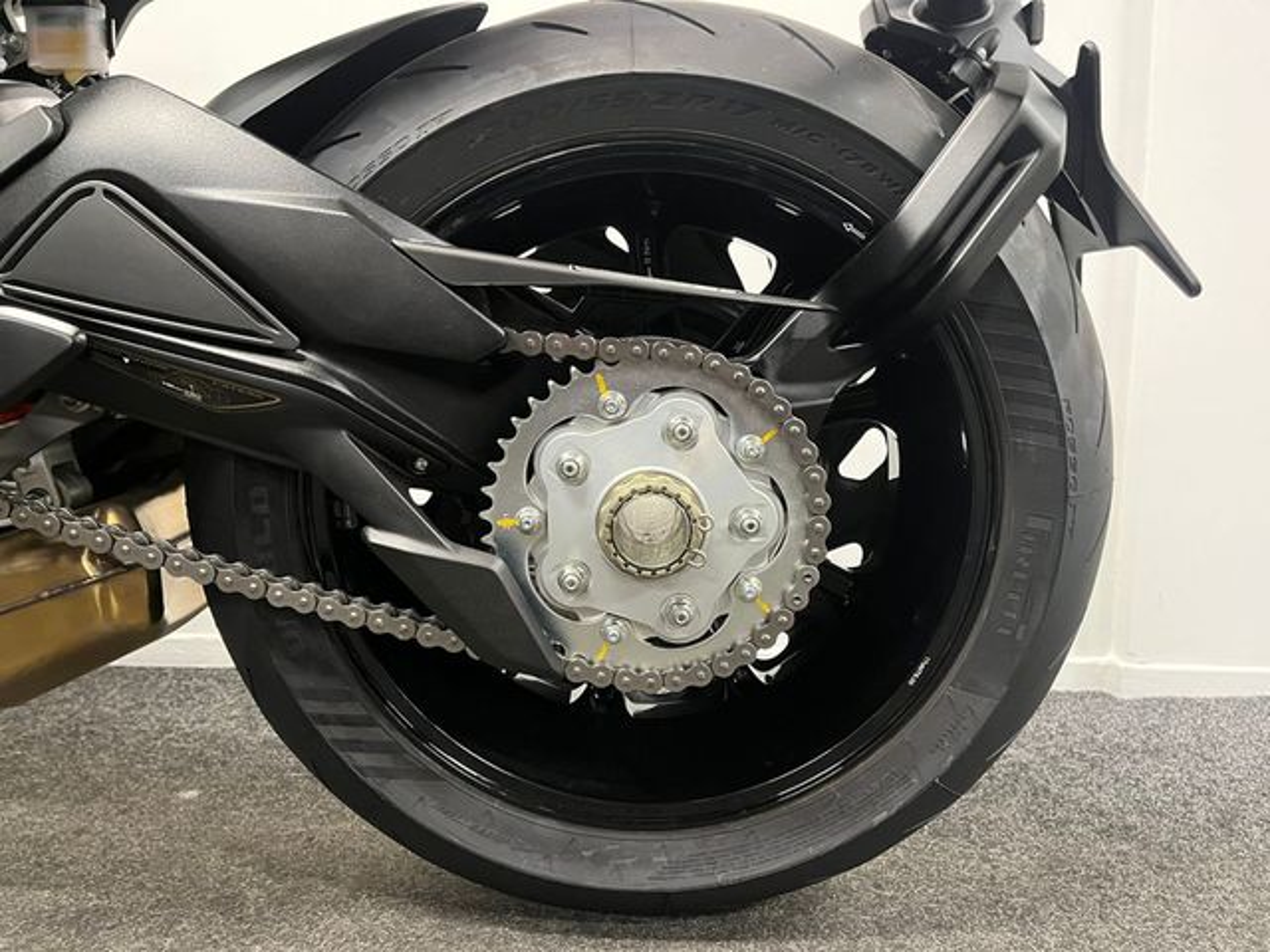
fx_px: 954
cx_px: 635
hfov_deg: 67.3
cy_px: 476
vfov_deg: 53.1
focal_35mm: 26
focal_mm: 5.1
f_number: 1.6
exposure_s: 1/33
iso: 500
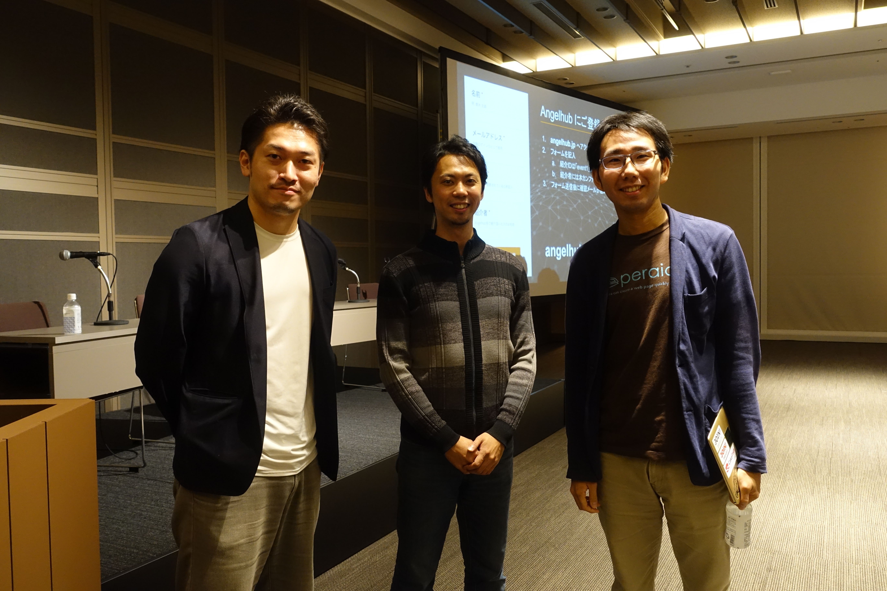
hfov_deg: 60.3
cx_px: 444
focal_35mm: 31
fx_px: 764
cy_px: 296
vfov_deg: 42.3
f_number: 4
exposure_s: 1/40
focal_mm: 11.33
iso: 1000
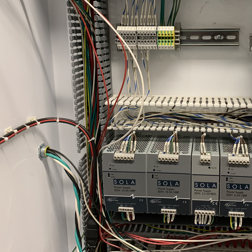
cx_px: 181
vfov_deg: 42.7
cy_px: 109
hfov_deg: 41.9
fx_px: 321
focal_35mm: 39
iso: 200
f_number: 1.8
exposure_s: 1/60
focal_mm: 4.25
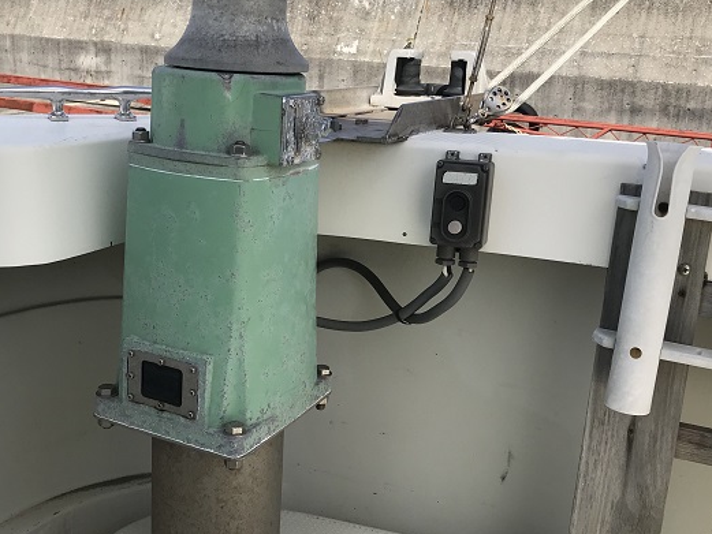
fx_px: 885
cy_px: 250
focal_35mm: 43
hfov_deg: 43.7
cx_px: 305
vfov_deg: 33.6
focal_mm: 3.99
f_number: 1.8
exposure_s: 1/2037
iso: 20
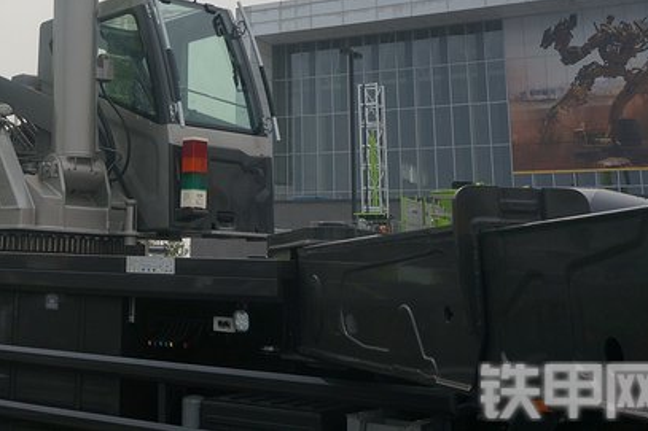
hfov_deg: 32.1
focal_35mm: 59
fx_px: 1062
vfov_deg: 22.2
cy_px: 9
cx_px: 48
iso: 100
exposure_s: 1/250
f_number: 8
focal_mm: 20
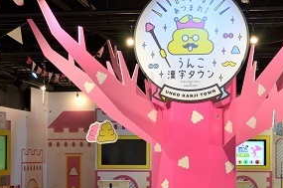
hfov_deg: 24.7
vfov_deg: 16.5
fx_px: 644
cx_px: 189
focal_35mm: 82
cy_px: 142
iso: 400
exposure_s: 1/60
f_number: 4.2
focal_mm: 26
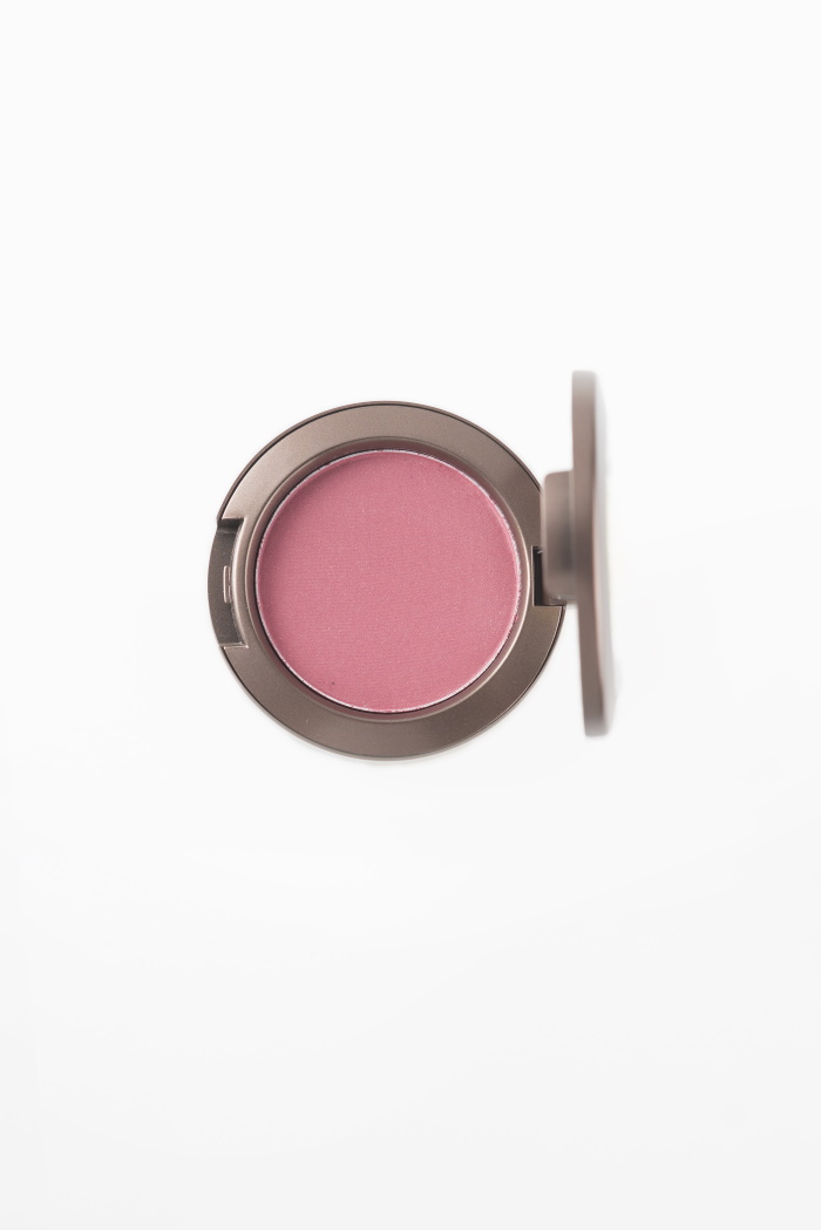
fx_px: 2906
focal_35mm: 85
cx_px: 410
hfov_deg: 16.1
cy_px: 615
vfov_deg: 23.9
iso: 200
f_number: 6.3
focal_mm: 85
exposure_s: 1/20
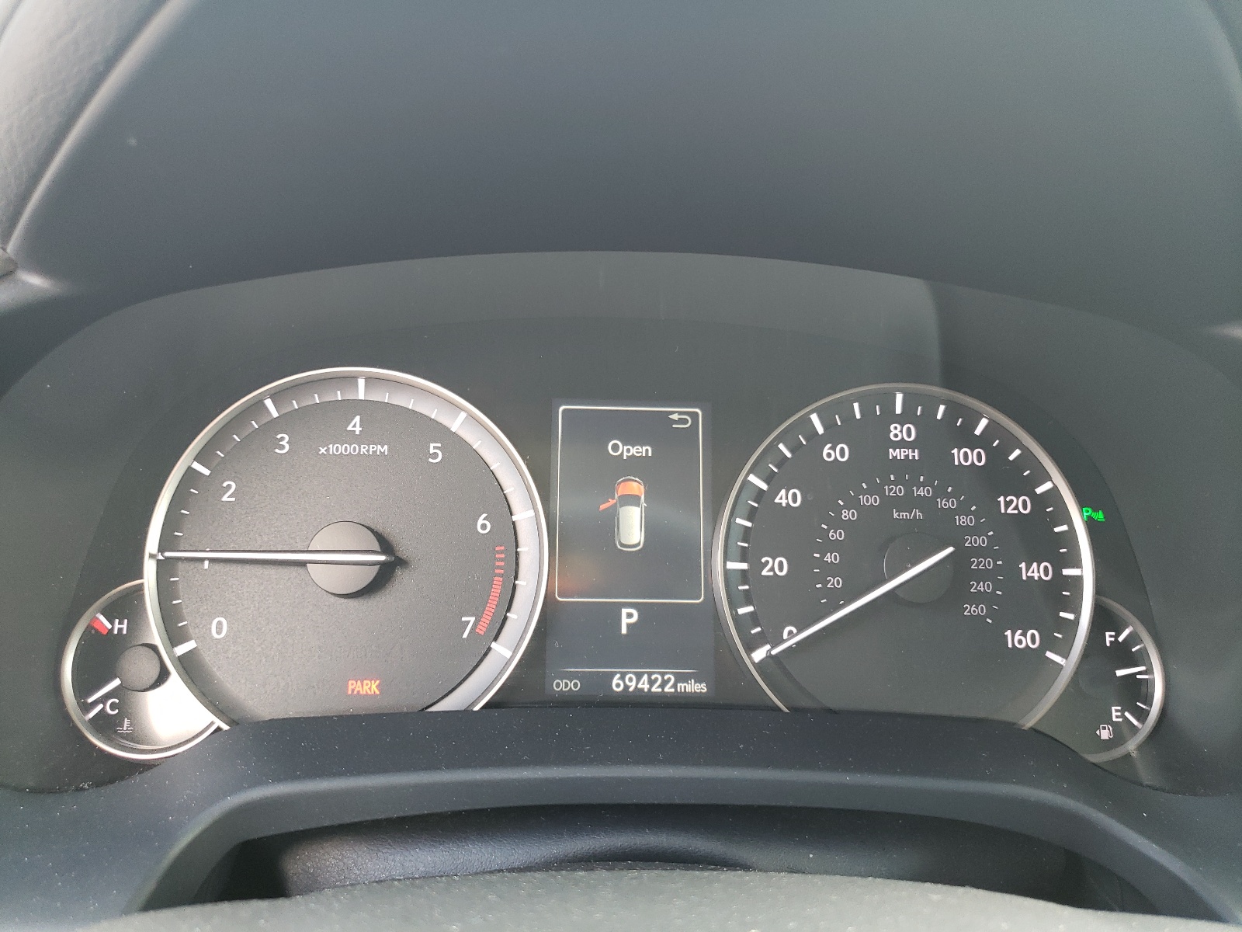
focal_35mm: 26
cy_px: 466
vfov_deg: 53.1
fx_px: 933
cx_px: 621
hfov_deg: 67.3
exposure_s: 1/50
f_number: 1.5
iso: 102
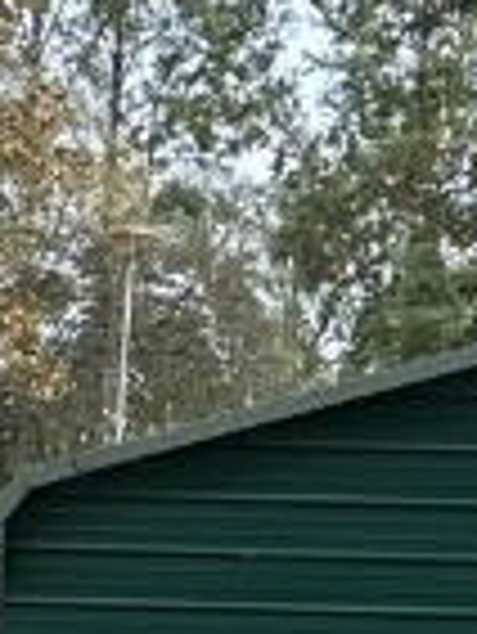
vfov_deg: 11.1
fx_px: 3192
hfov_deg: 8.5
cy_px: 769
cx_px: 40
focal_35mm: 174
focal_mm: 6.86
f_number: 1.78
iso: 80
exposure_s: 1/529
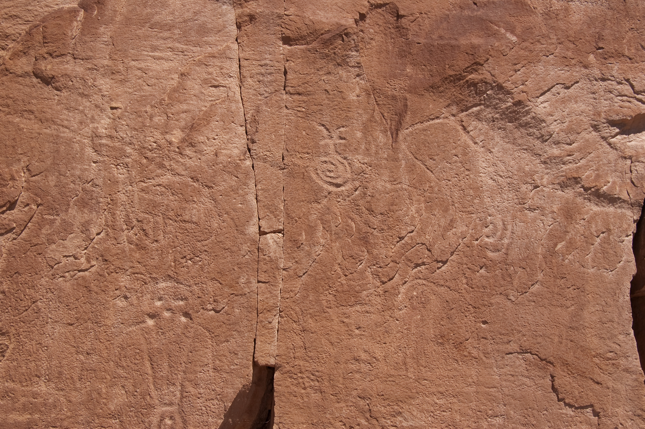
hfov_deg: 38.9
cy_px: 214
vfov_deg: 26.4
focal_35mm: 51
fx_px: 913
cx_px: 322
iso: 200
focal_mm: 34
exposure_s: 1/400
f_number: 10
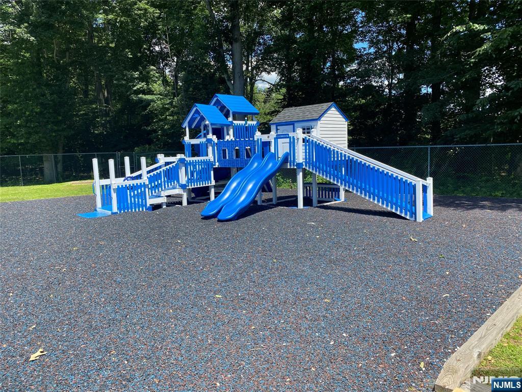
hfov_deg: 67.3
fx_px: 392
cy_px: 196
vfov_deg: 53.1
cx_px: 261
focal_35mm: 26
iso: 32
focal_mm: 4.25
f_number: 1.8
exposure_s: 1/919
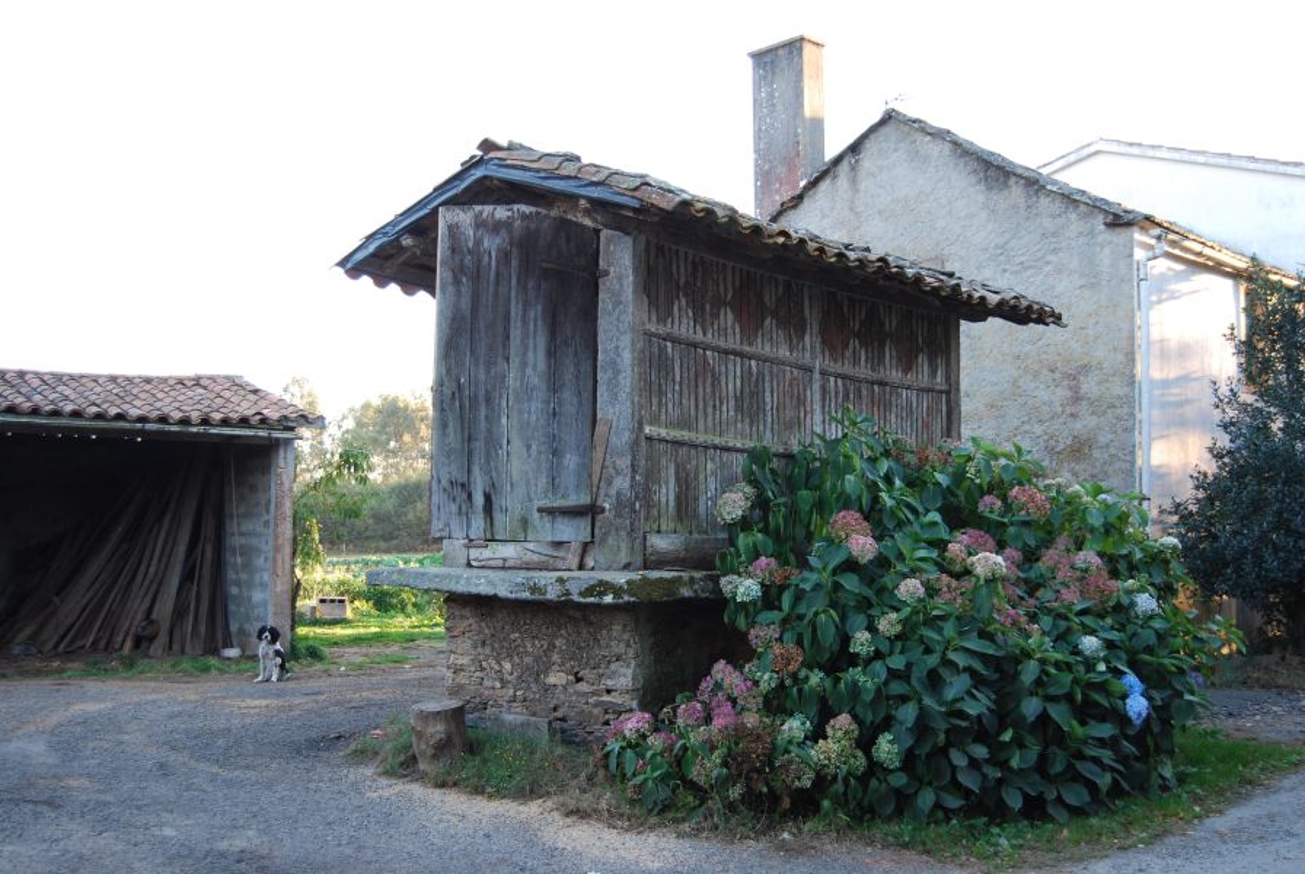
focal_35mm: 39
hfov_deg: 49.5
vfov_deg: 34.3
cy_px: 437
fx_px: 1416
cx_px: 652
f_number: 4
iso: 200
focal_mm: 26
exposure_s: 1/50
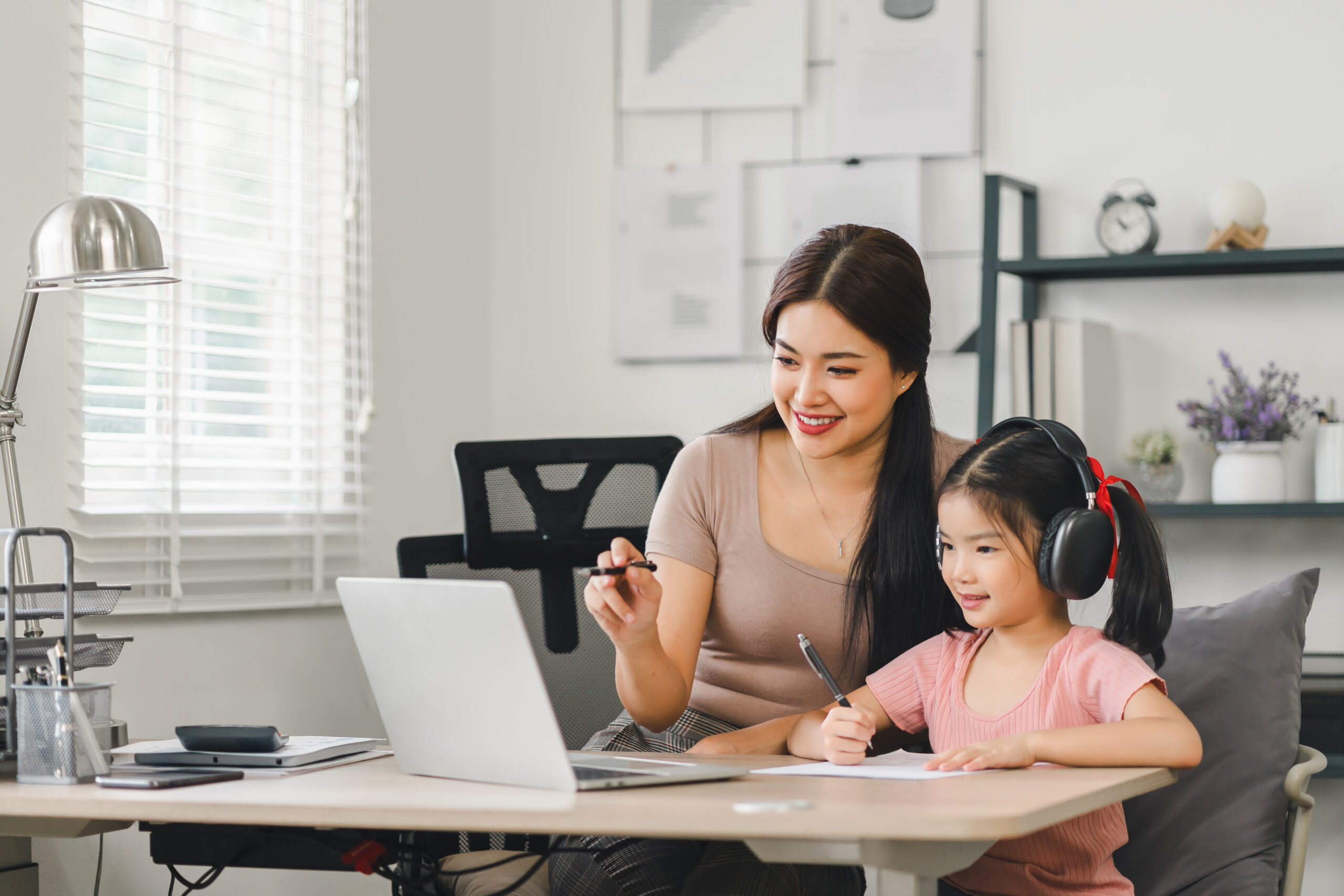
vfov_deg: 16.1
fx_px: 3173
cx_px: 672
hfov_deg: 23.9
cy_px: 448
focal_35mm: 85
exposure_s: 1/640
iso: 320
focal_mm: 85
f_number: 2
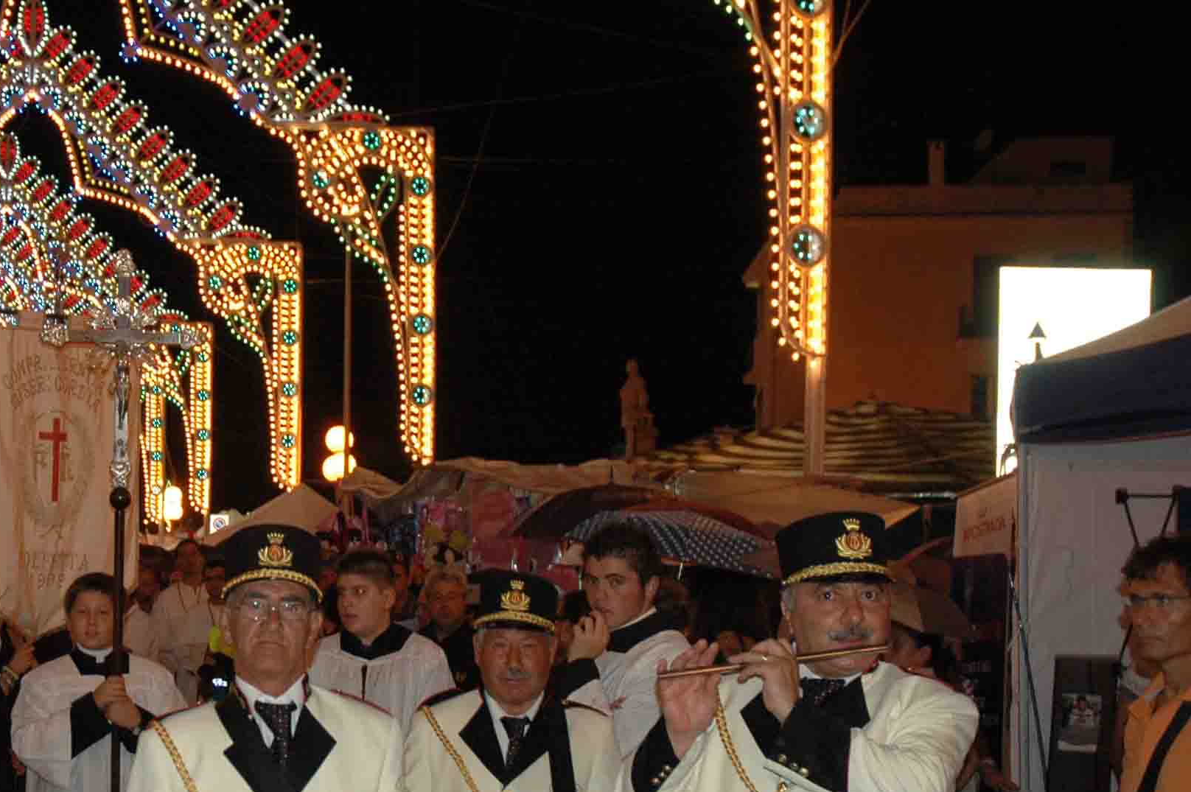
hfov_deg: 29.4
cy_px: 584
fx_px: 2215
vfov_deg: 20.1
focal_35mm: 67
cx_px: 225
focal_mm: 24
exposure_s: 1/60
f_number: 3.8
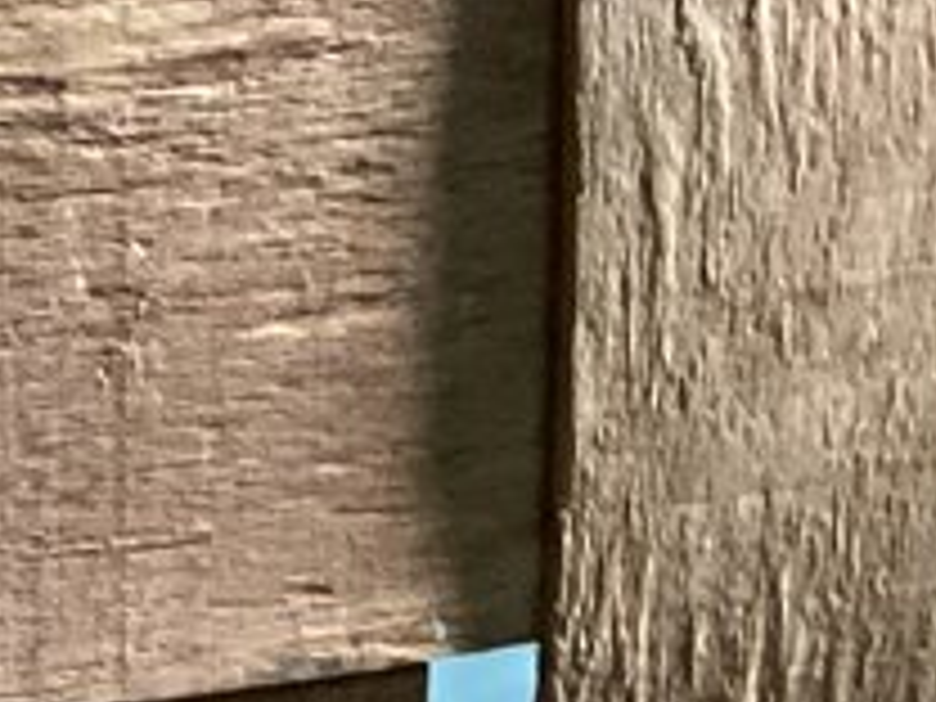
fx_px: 6111
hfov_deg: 8.0
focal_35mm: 226
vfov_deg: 6.1
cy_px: -1388
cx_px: -1361
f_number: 2.4
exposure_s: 1/30
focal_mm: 3.3
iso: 320
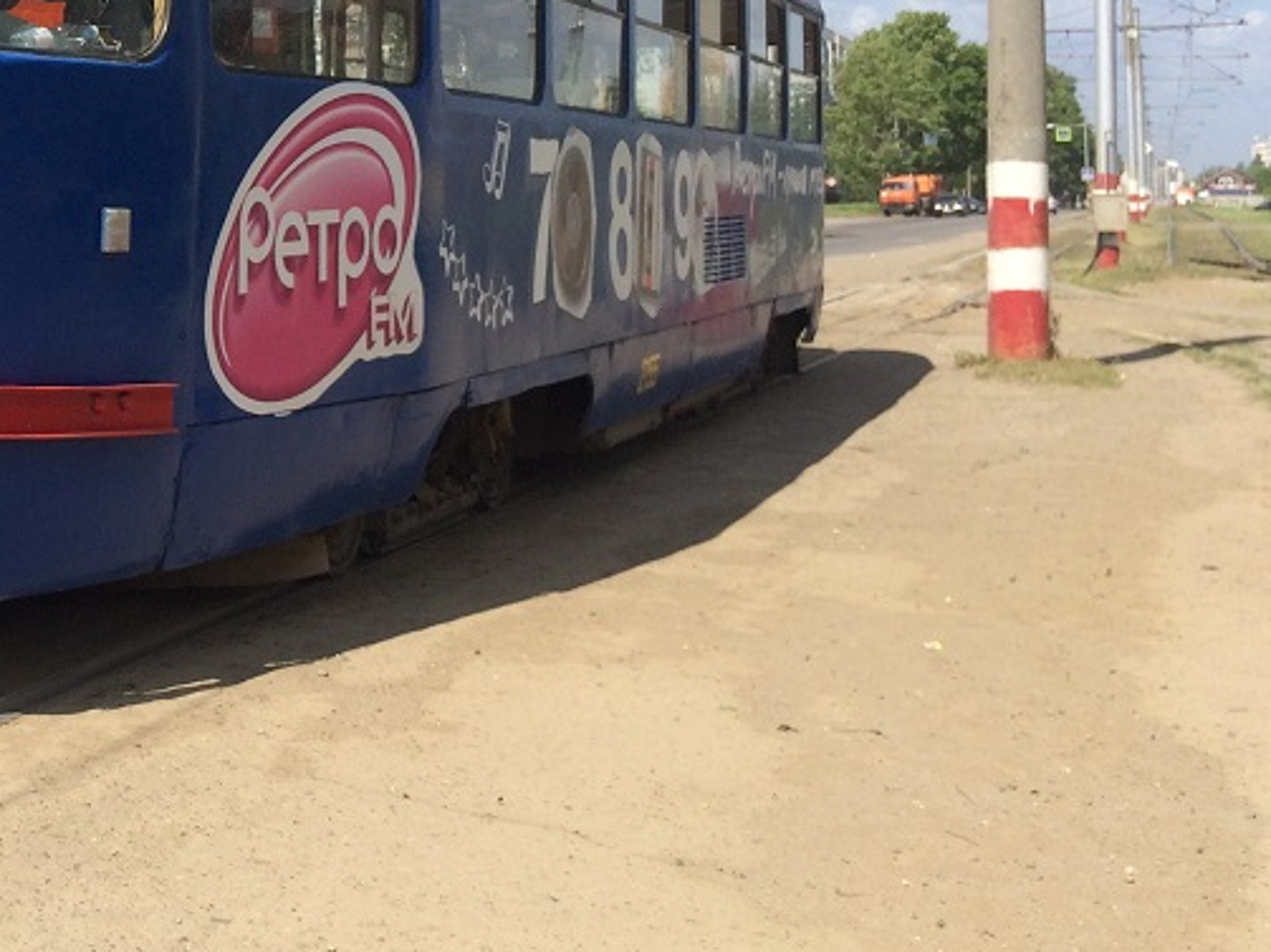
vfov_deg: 24.1
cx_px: 35
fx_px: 2166
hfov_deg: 30.6
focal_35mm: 59
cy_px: 104
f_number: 2.2
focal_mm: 4.15
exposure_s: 1/2564
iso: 32
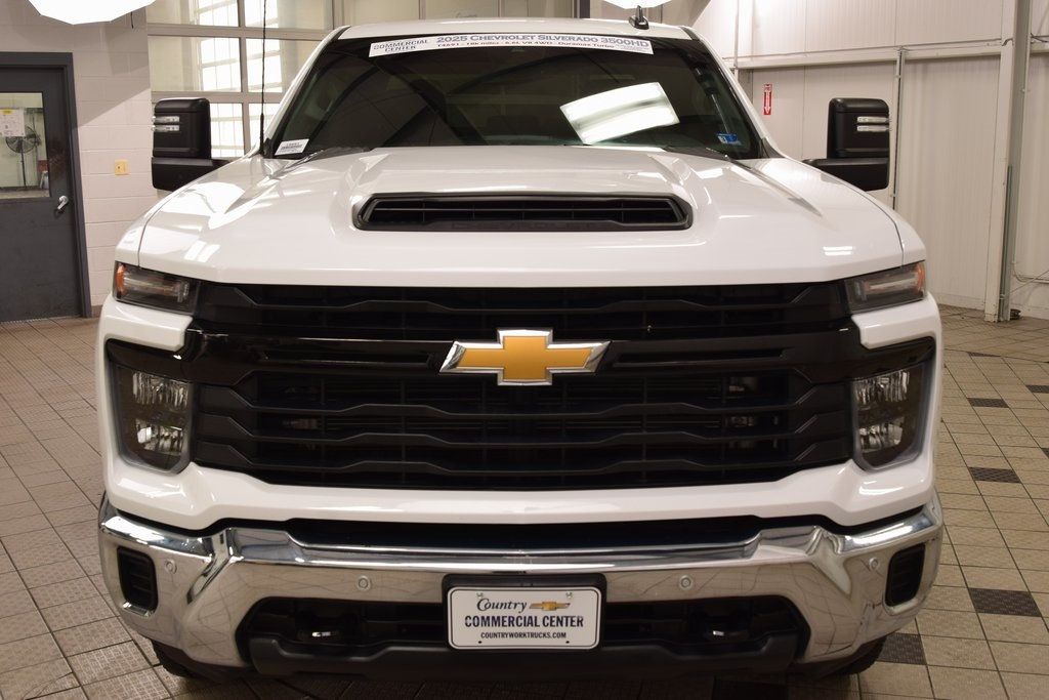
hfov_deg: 53.1
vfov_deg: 36.9
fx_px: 1049
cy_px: 350
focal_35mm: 36
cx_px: 524
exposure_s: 1/40
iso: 400
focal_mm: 24
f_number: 7.1
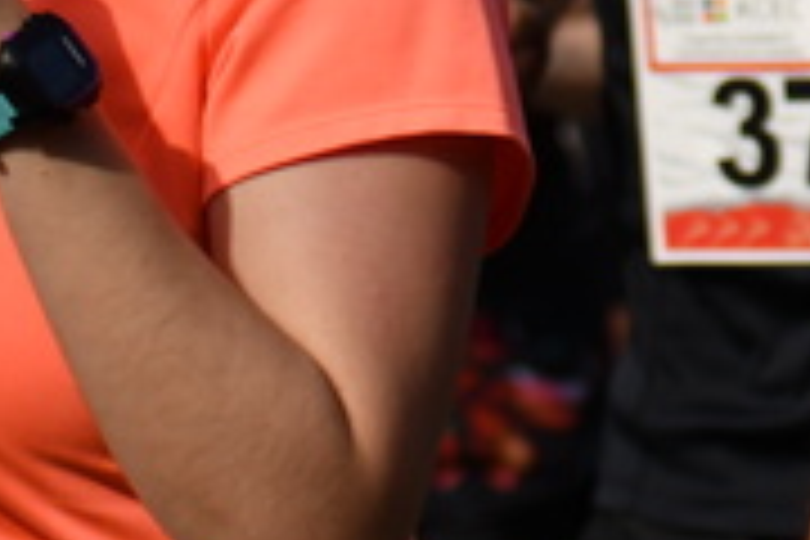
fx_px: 10394
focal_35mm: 462
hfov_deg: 4.4
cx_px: 1296
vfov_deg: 3.0
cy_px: -616
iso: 100
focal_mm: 70
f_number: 4.5
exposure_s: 1/1600
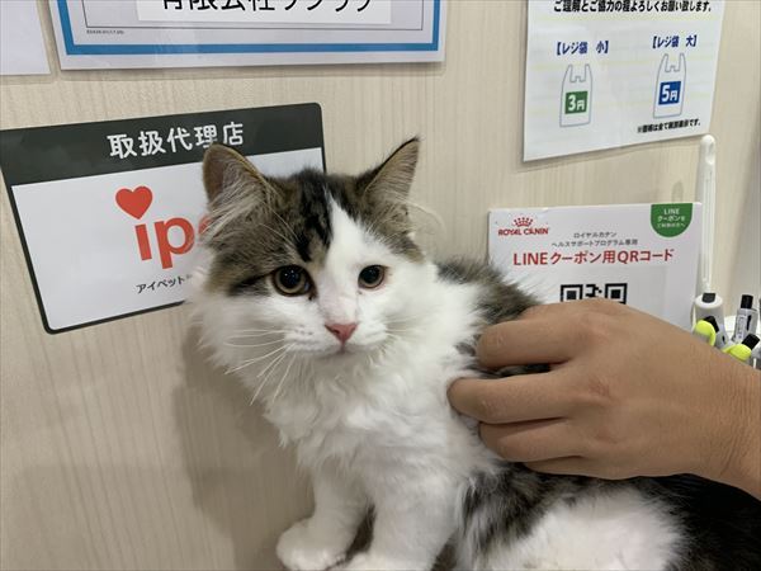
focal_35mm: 26
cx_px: 380
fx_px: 572
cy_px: 286
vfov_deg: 53.1
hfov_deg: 67.3
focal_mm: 4.25
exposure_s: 1/60
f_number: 1.8
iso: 100
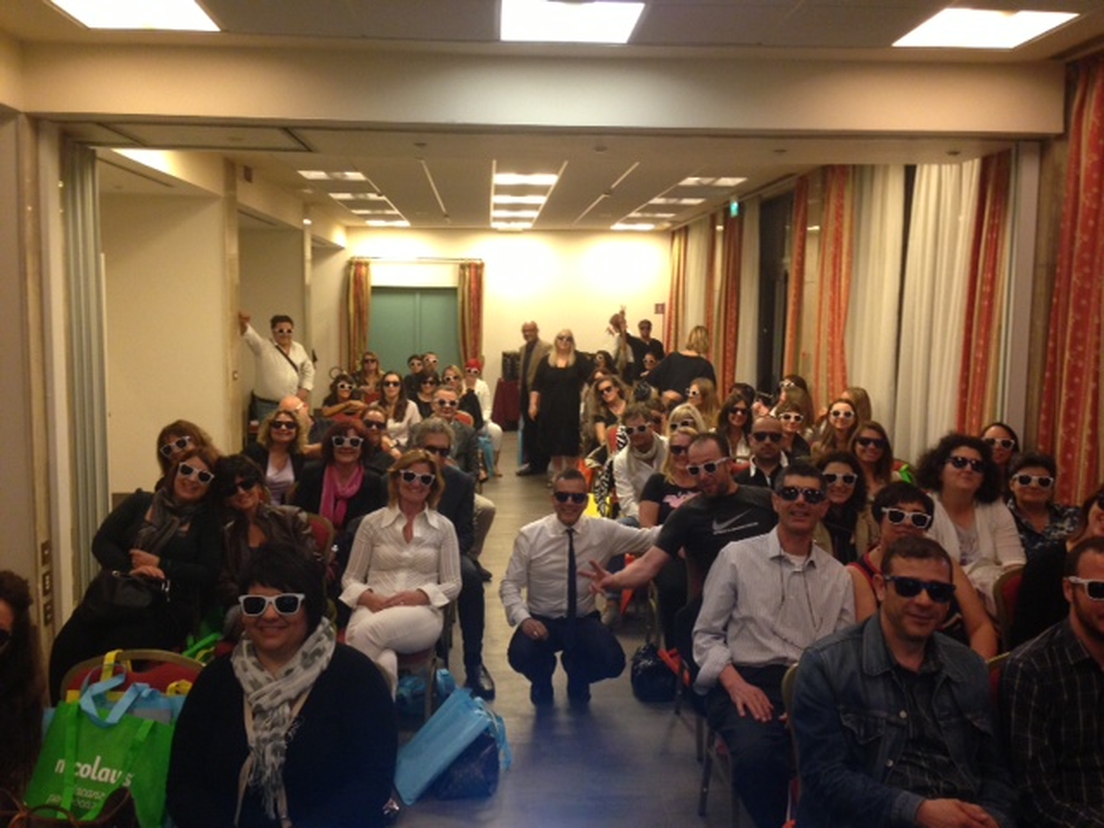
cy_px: 414
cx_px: 552
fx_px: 1052
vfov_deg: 42.9
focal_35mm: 33
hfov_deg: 55.4
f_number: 2.4
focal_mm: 4.13
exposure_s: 1/20
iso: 200
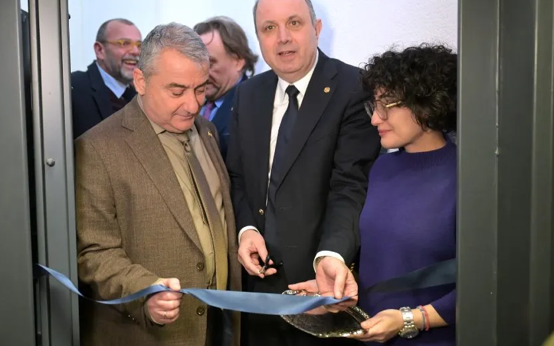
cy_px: 152
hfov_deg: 51.5
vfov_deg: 33.6
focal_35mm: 38
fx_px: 574
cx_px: 264
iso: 2500
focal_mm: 35
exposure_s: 1/161
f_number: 2.8
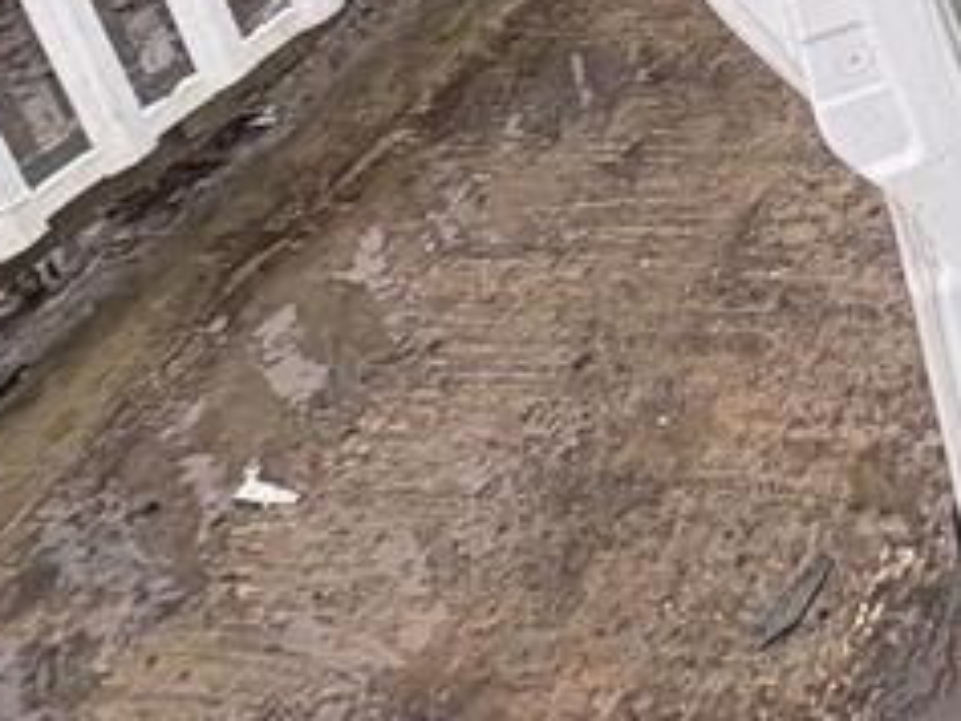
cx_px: 1302
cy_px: -608
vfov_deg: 19.6
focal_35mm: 53
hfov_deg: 28.5
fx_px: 1472
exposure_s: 1/99
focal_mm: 2.22
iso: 100
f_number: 2.2
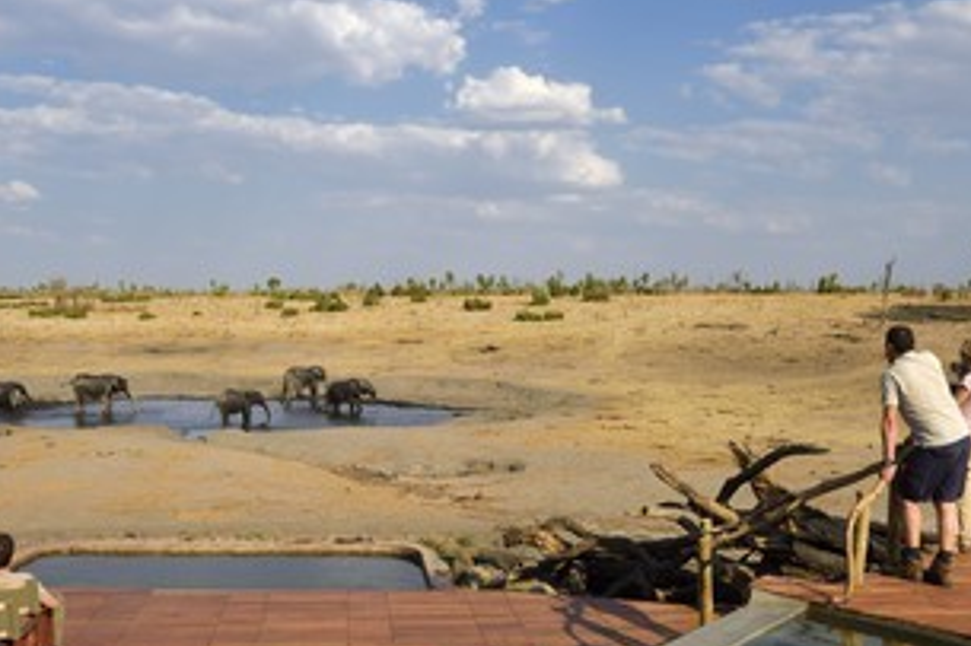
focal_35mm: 40
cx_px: 430
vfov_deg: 33.1
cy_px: 426
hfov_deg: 48.4
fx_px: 1078
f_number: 13
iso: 200
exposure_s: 1/200
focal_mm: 29
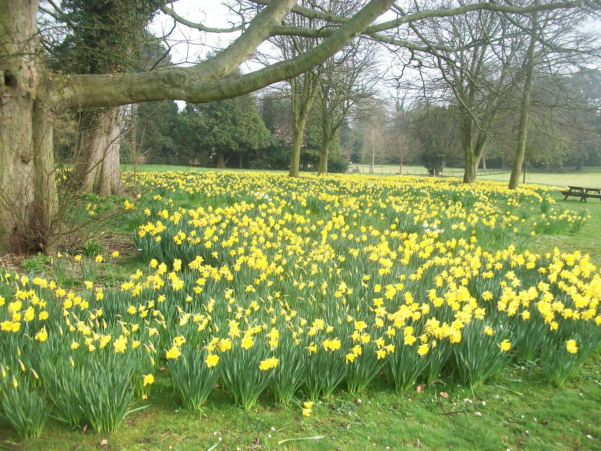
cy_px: 226
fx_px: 556
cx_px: 300
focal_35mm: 32
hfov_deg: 56.8
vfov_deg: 44.2
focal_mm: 5.7
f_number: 2.9
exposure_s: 1/250
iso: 80
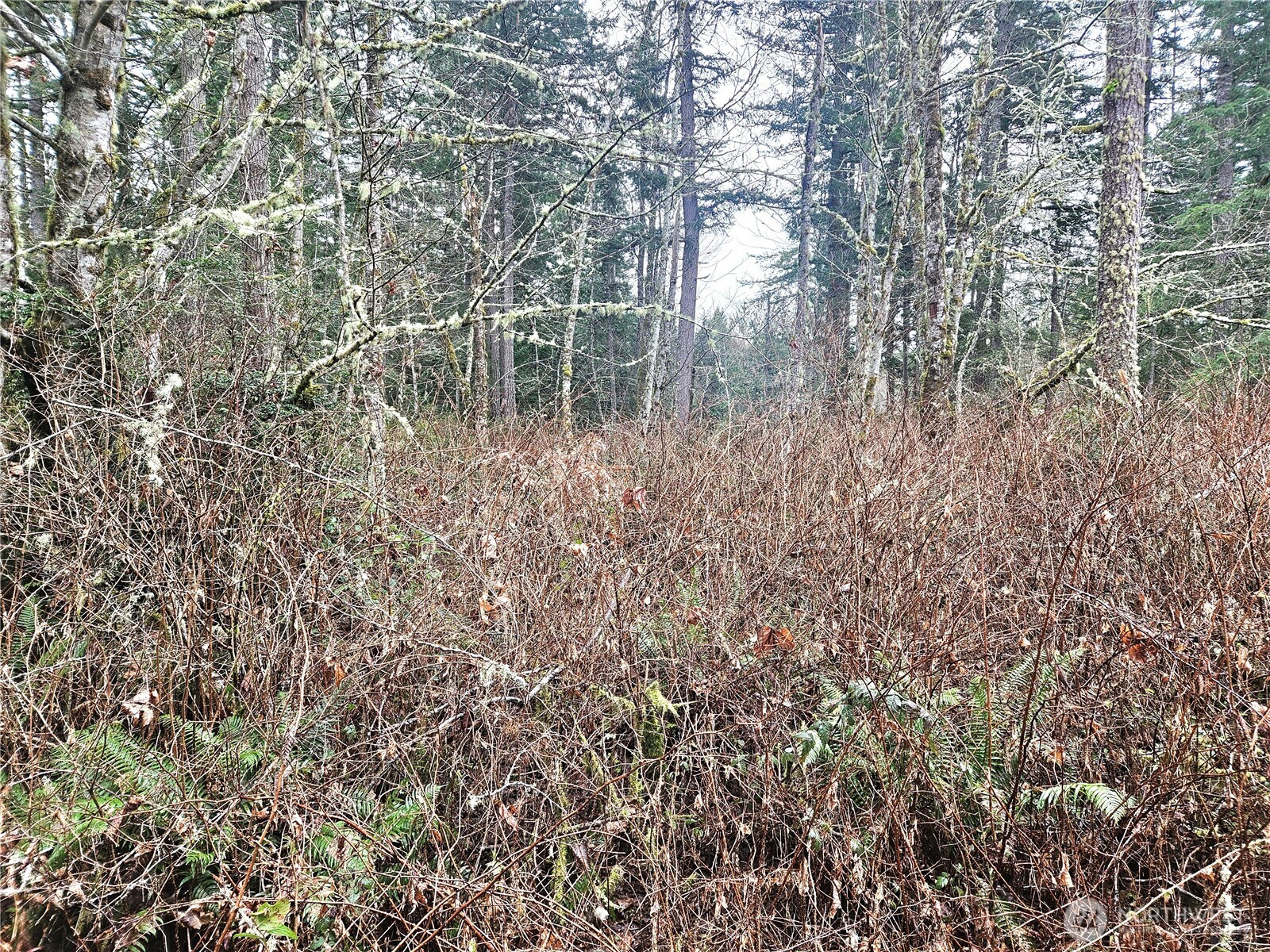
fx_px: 844
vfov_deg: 58.9
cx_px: 635
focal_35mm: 23
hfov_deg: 73.9
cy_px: 476
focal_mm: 5.4
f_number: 1.8
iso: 100
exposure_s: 1/120
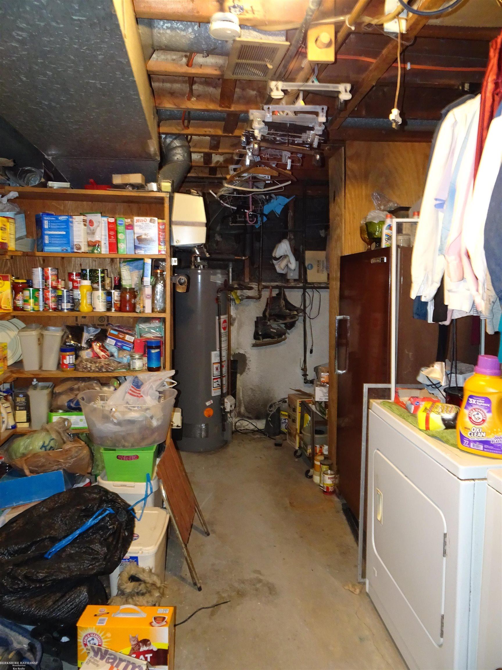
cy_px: 335
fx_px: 464
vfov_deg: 71.6
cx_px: 251
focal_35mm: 24
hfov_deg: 56.8
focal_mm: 4.1
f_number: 3.5
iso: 400
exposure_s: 1/10
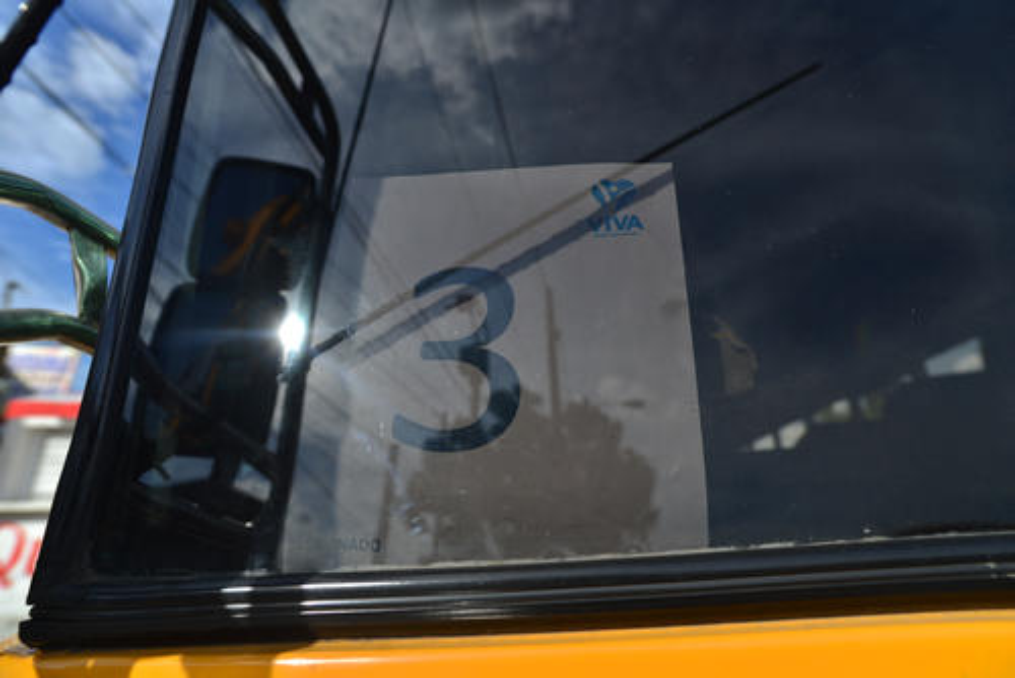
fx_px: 564
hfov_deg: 83.9
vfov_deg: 62.0
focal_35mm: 20
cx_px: 508
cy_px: 339
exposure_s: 1/640
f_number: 5
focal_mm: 20
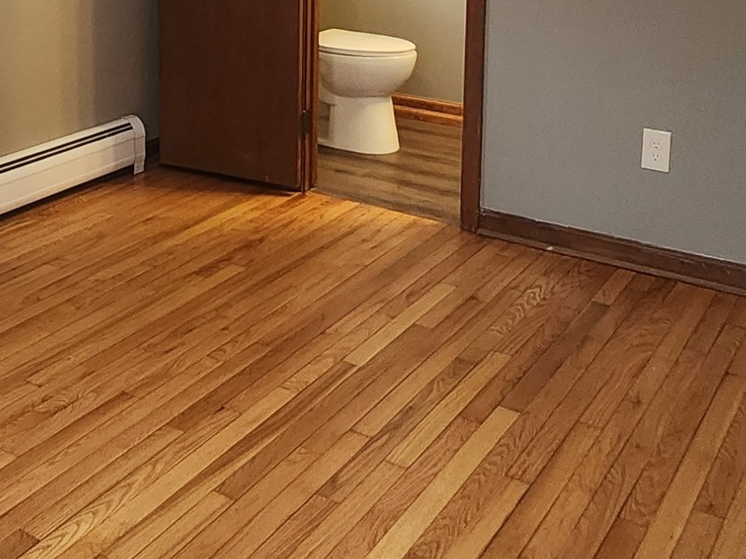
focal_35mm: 46
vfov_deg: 28.4
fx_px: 991
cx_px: 208
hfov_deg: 40.3
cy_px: -66
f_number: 2.2
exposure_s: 1/60
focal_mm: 2.2
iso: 400
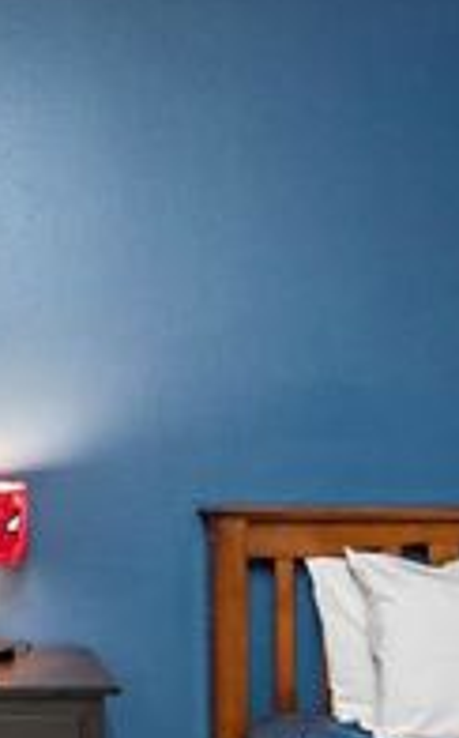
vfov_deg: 45.1
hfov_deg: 27.6
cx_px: 13
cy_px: 437
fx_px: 883
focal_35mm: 44
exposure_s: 1/15
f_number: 6.3
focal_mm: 12
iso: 1600
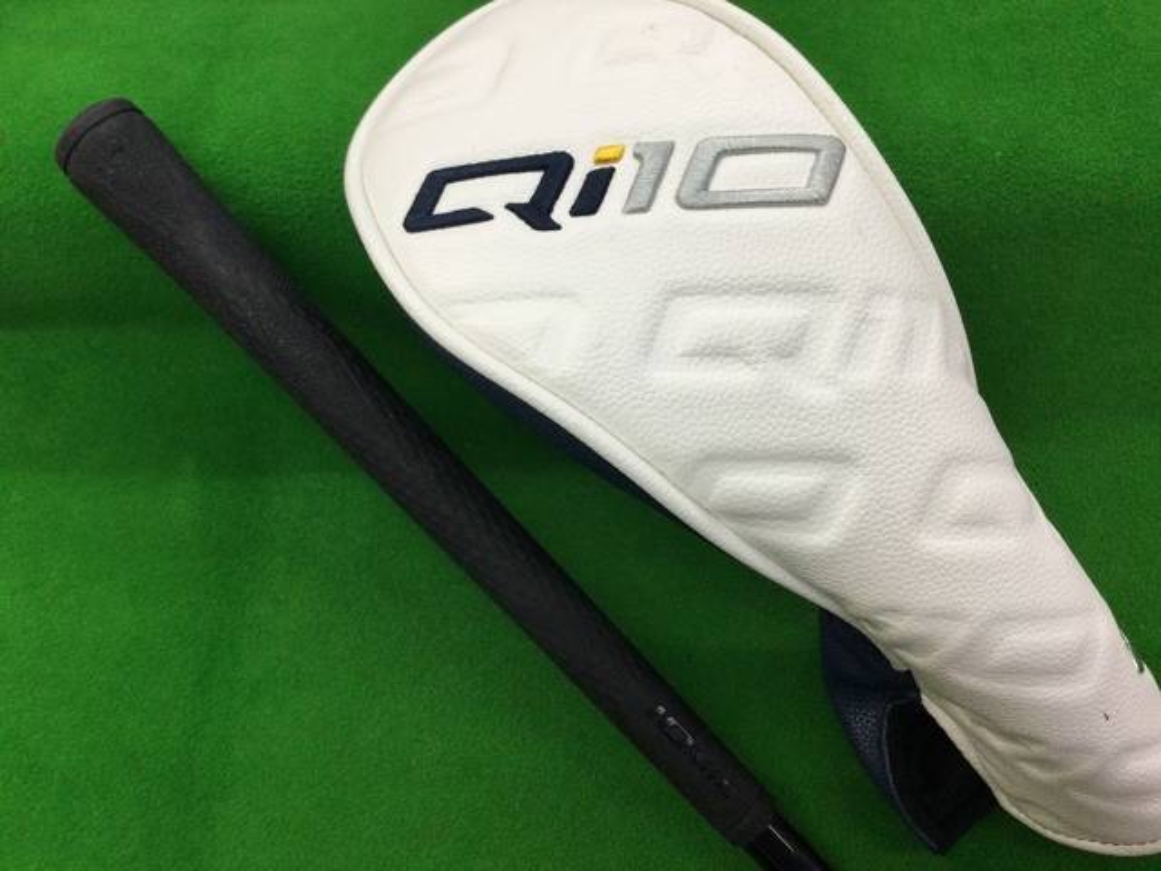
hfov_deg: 58.4
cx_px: 580
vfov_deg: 45.4
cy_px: 436
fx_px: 1040
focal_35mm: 31
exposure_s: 1/30
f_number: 2.4
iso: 25
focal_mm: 3.3
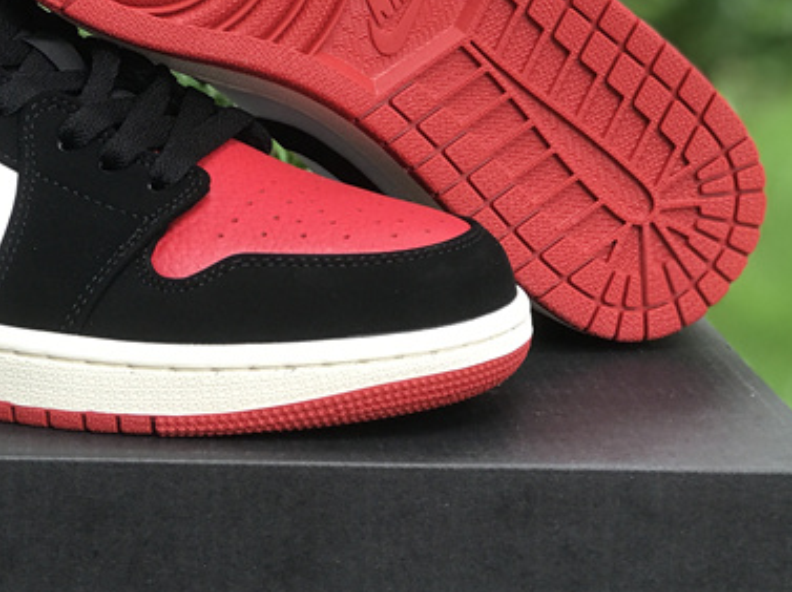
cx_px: 147
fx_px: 2560
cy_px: 14
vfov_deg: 13.0
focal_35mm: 112
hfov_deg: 17.4
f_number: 2.8
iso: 40
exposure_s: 1/50
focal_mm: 6.6
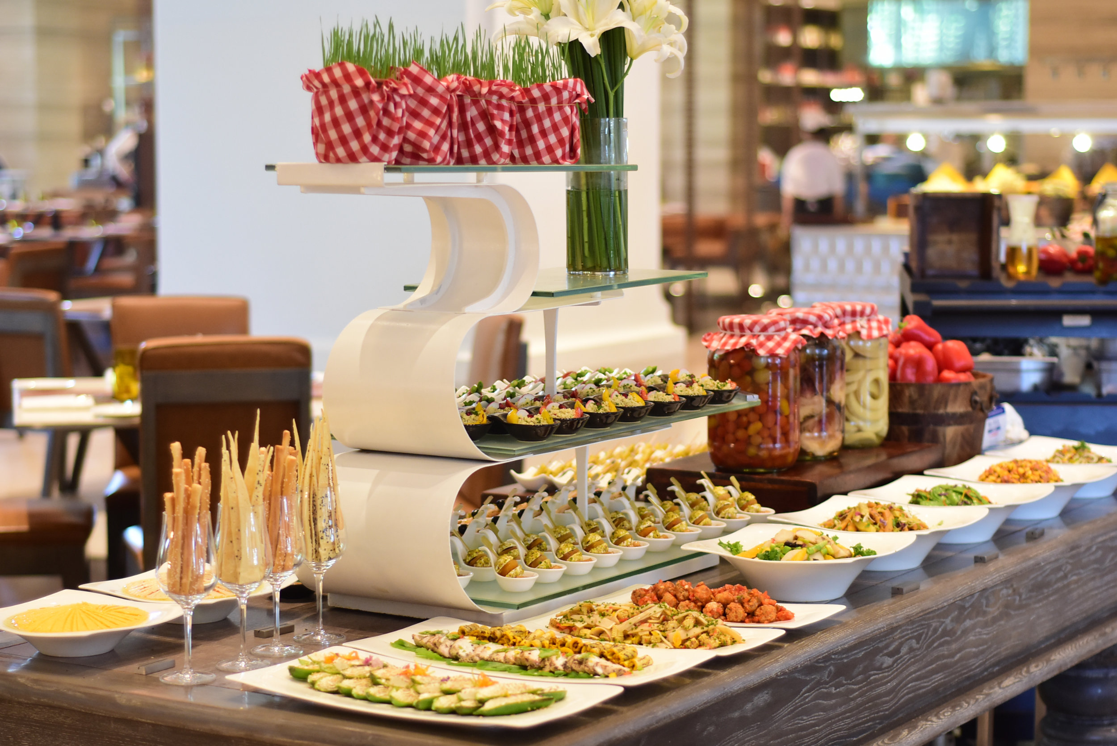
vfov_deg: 18.2
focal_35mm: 75
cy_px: 373
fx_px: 2329
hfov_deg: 27.0
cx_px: 558
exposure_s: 1/125
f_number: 2.2
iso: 1000
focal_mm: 50
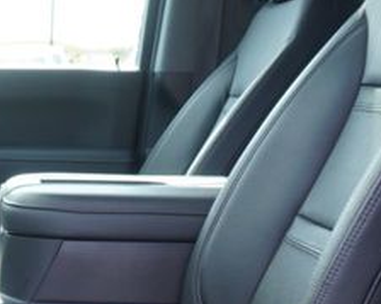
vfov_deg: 14.9
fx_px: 1161
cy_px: 224
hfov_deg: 17.4
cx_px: -124
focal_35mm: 103
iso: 100
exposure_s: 1/100
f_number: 5
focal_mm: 16
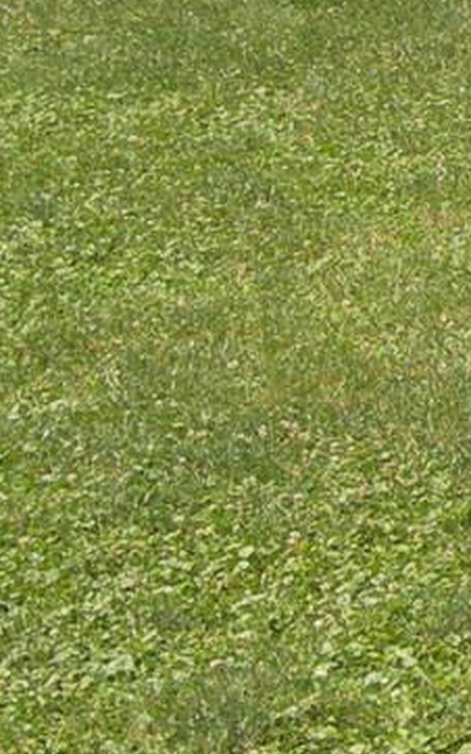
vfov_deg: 11.7
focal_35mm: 178
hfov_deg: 7.2
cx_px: 844
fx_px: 3659
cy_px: 152
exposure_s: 1/250
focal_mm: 7.8
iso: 50
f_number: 4.8
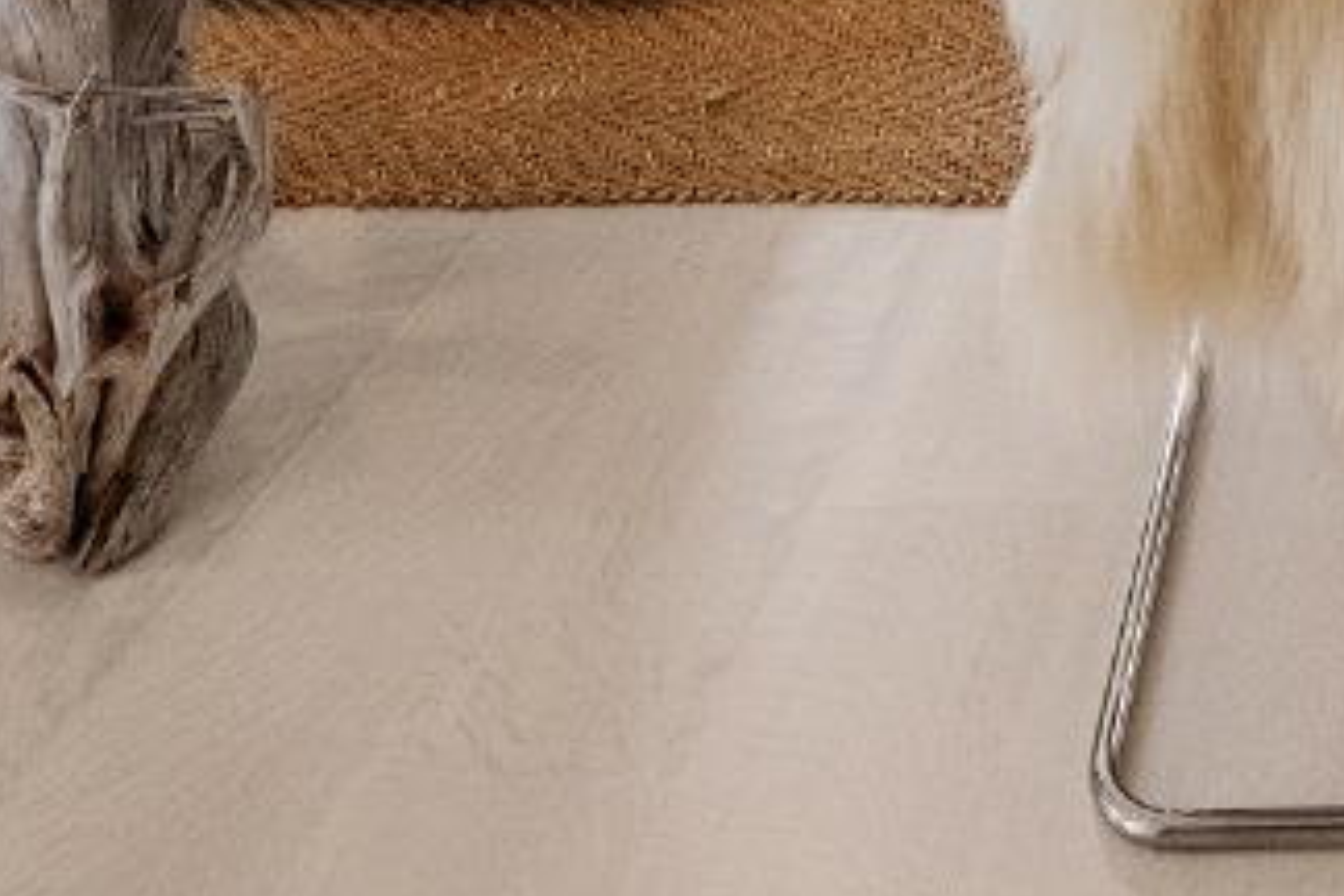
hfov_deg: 29.0
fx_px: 2240
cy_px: -1070
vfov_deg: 15.7
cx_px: 1603
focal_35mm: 60
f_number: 9
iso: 12800
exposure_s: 1/100
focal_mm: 12
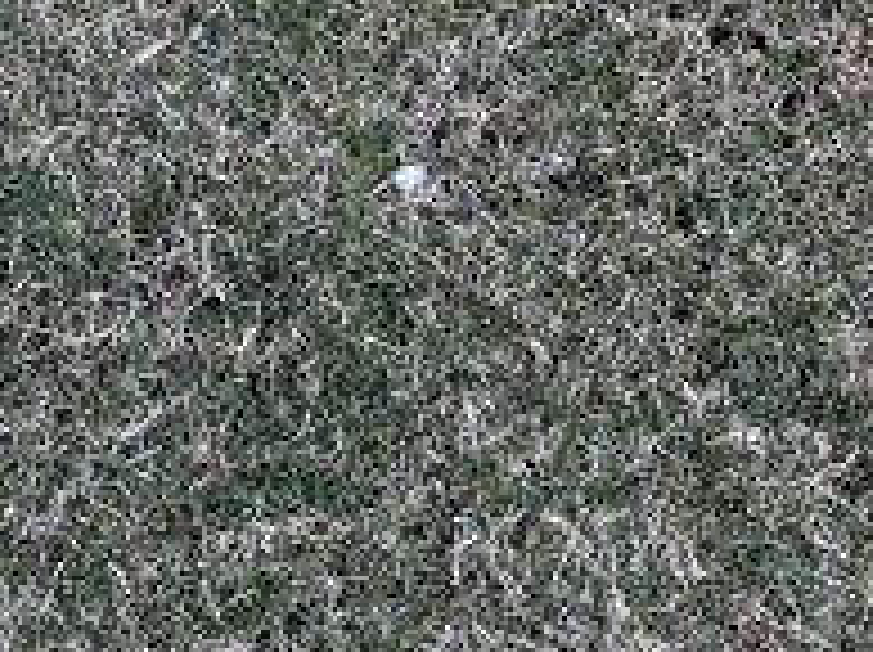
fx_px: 3199
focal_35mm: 127
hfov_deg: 15.5
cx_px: 464
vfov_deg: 10.4
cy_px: -764
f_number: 1.78
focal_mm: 6.76
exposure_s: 1/121
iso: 64
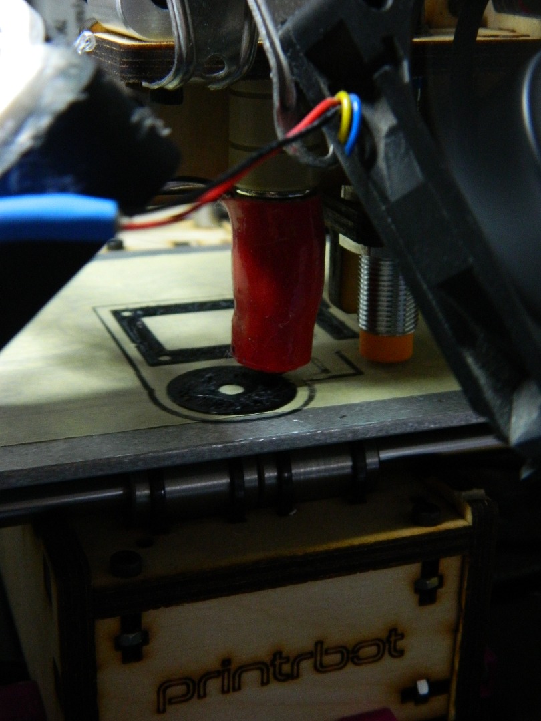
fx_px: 1188
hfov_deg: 25.7
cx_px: 270
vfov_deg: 33.8
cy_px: 360
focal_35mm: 57
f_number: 3.8
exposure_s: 1/25
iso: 400
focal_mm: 10.2
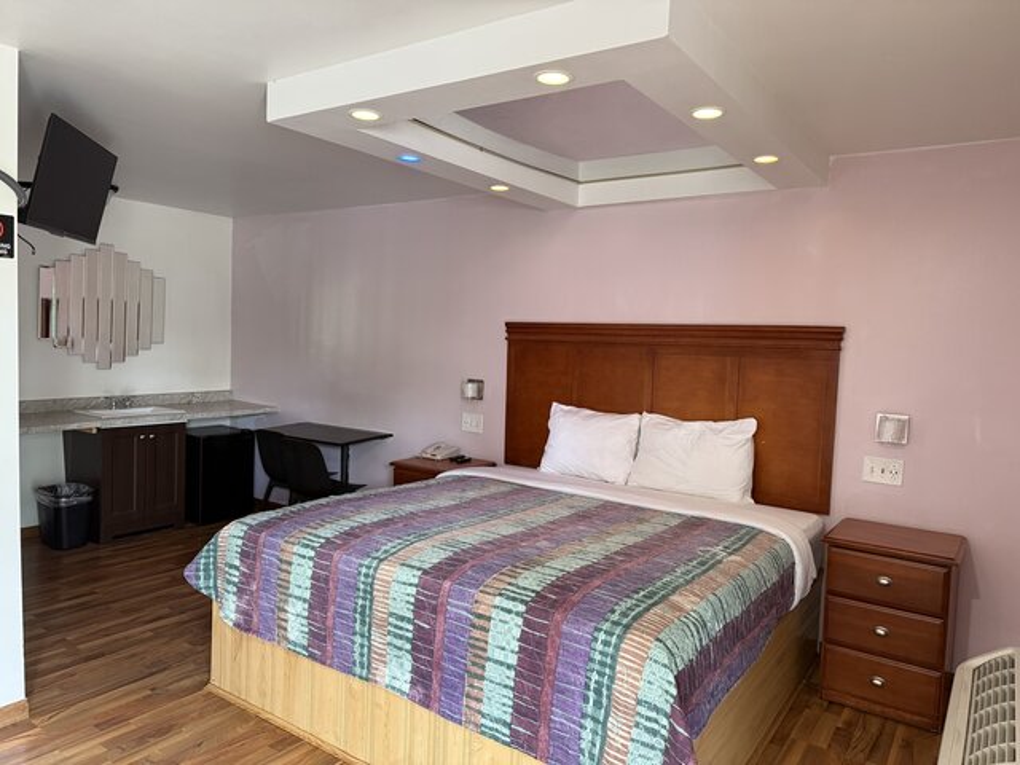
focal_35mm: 24
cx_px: 510
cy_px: 382
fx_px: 707
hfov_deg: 71.6
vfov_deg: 56.8
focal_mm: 6.76
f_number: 1.78
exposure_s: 1/54
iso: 250
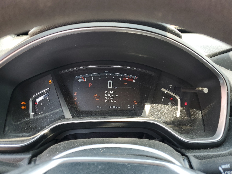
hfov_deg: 67.3
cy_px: 87
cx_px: 116
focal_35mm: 26
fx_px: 174
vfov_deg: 53.1
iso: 50
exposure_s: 1/120
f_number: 1.5
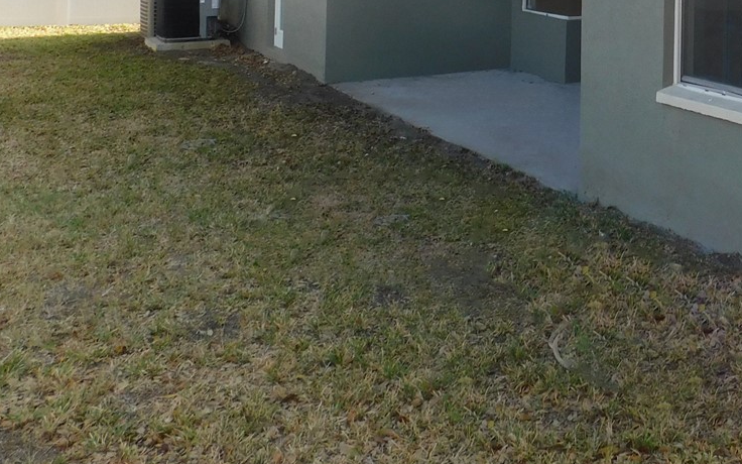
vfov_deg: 22.3
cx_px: 690
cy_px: -114
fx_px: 1072
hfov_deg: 35.6
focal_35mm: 53
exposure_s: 1/200
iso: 125
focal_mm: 4
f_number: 3
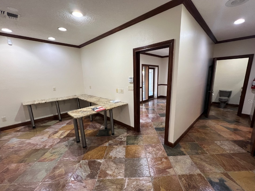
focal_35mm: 14
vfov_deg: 85.6
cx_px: 136
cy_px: 101
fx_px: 103
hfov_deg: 101.9
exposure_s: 1/60
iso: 200
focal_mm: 1.57
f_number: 1.8
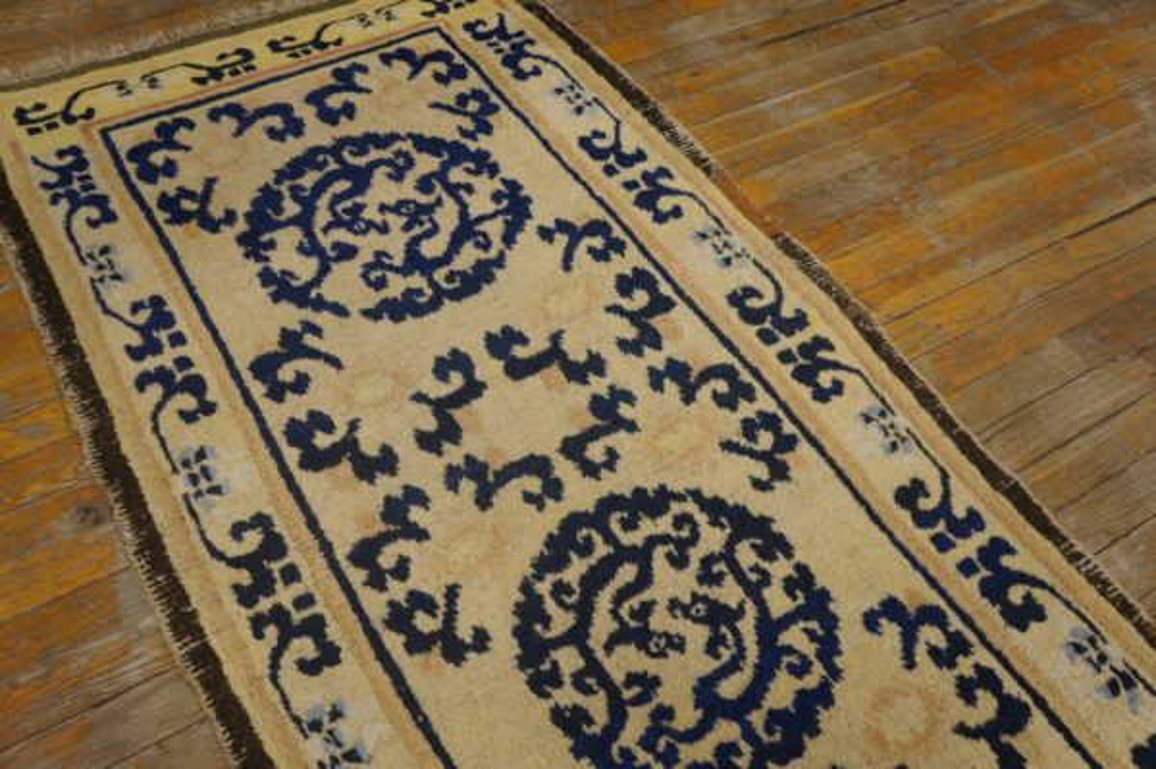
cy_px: 384
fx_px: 1059
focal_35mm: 33
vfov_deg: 39.9
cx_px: 578
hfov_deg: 57.3
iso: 1250
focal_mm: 22
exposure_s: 1/160
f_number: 4
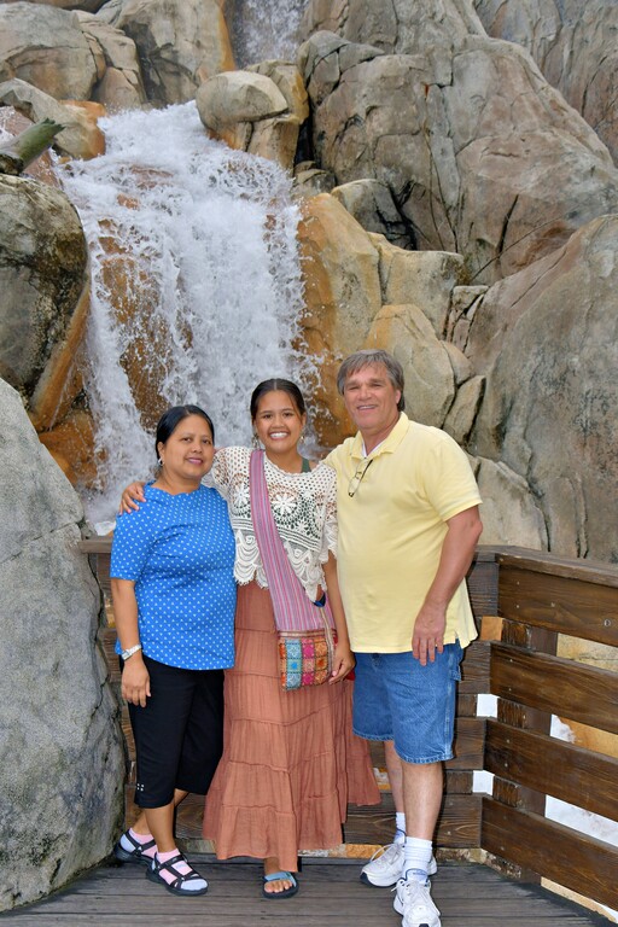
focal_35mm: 48
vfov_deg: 41.1
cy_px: 464
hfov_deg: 28.1
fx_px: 1236
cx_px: 309
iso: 200
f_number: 9
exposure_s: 1/250
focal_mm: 32
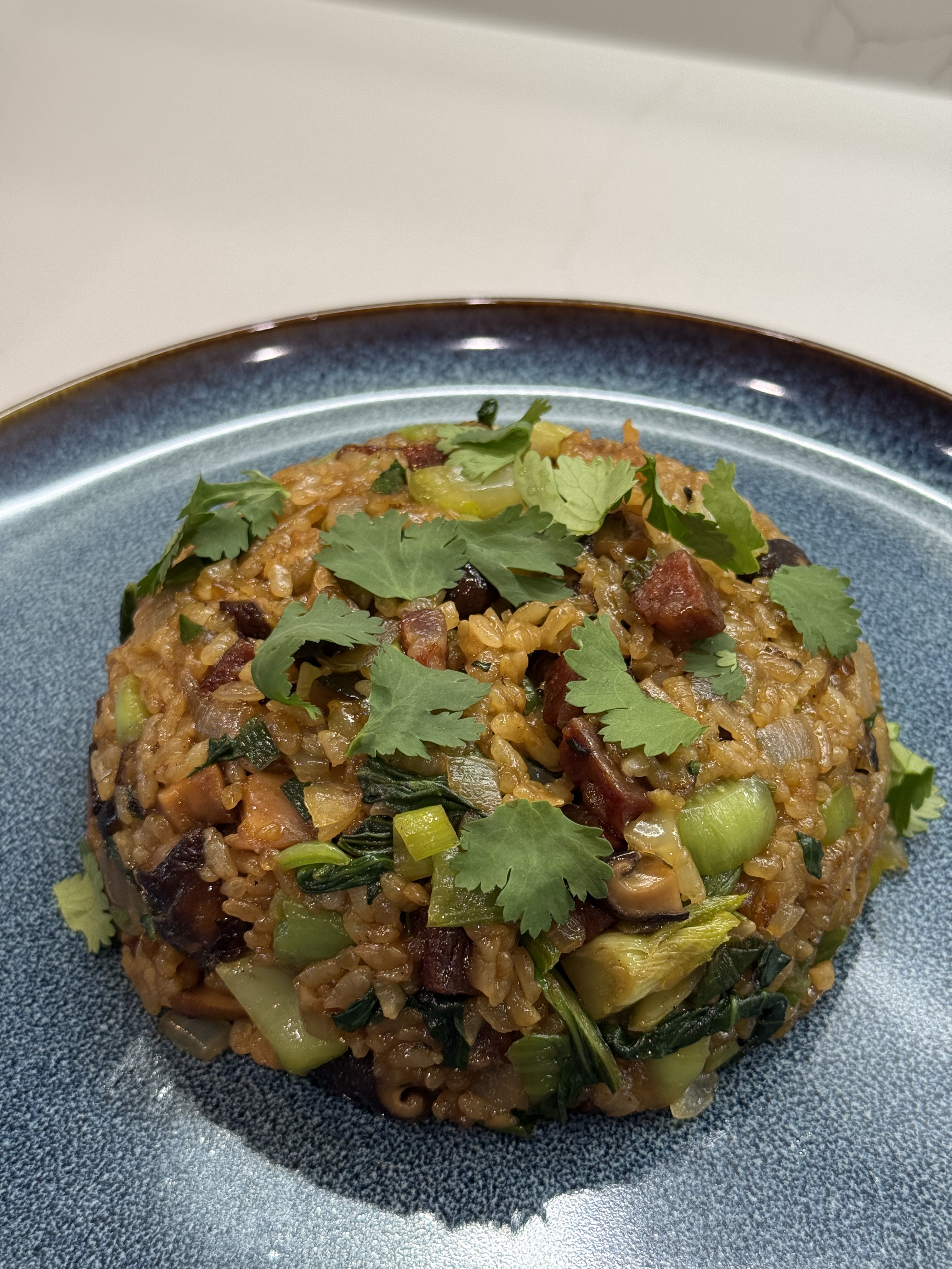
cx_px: 476
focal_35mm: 48
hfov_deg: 30.3
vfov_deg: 39.7
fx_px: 1760
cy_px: 634
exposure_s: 1/120
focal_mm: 6.76
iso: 160
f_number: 1.78
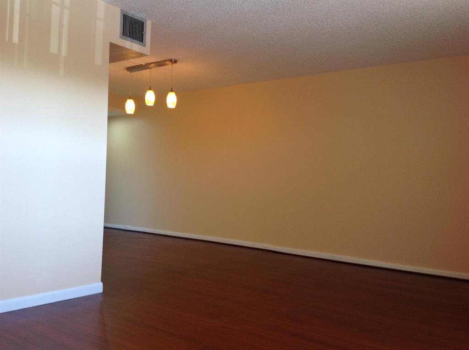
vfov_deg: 40.6
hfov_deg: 52.7
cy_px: 175
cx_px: 234
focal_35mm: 35
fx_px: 473
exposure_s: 1/40
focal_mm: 4.28
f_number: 2.4
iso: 64
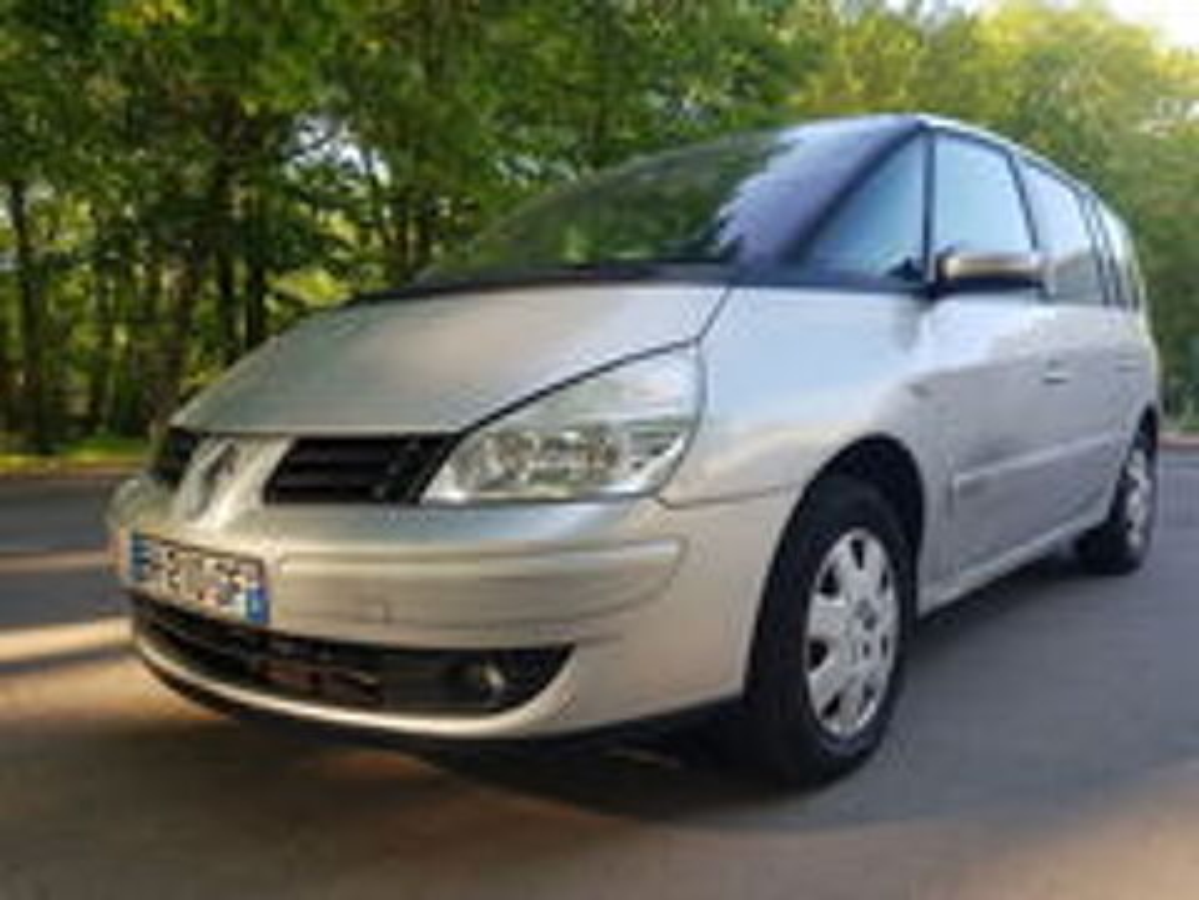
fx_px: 901
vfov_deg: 53.1
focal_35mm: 26
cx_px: 600
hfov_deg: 67.3
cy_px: 450
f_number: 1.7
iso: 40
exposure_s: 1/222
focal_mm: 4.3
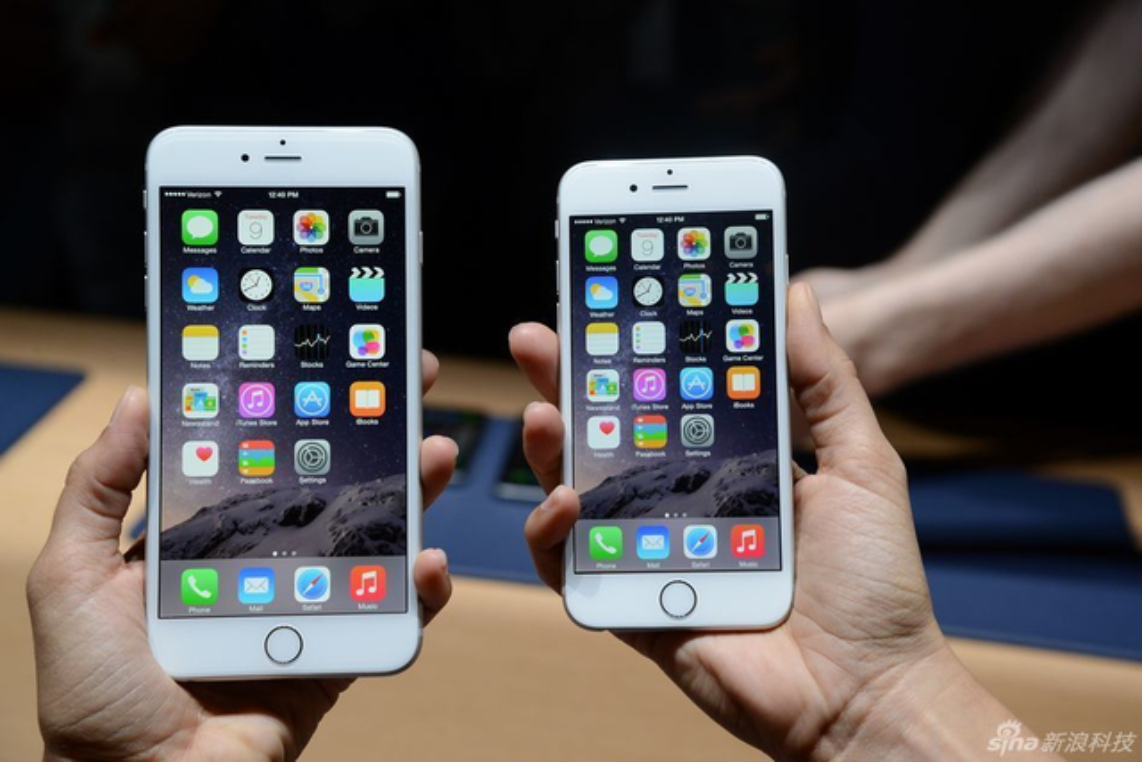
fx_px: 2697
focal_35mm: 85
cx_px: 571
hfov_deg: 23.9
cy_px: 381
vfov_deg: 16.1
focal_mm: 85
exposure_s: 1/200
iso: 1250
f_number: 8
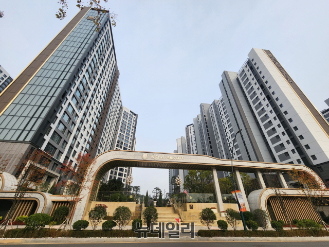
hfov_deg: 106.2
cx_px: 164
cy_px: 124
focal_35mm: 13
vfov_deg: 89.9
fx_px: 124
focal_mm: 2.2
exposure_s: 1/1445
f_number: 2.2
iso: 50
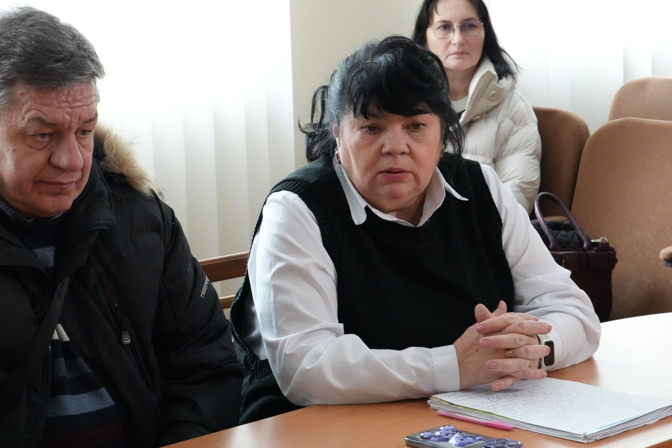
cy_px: 224
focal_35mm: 104
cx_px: 336
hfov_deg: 19.7
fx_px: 1931
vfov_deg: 13.2
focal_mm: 69
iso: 6400
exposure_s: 1/50
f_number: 9
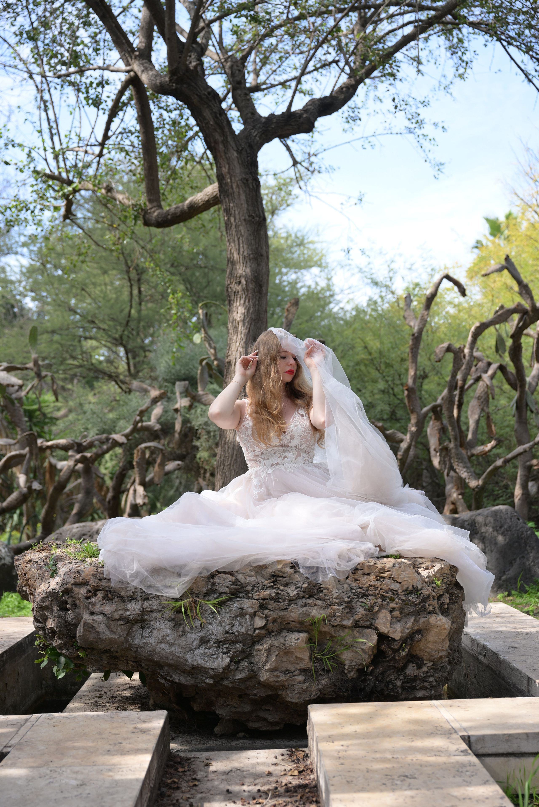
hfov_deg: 31.2
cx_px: 270
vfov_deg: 45.4
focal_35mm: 43
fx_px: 965
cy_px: 404
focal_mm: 43
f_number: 3.5
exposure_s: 1/400
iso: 125
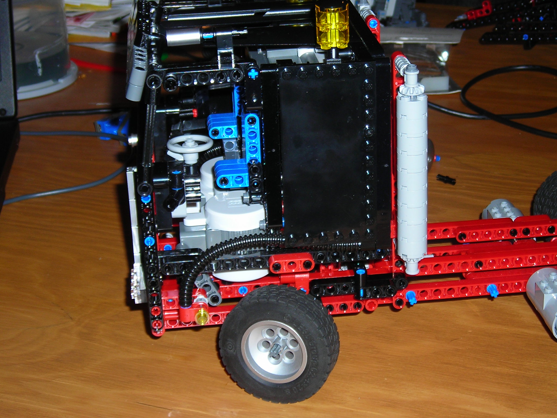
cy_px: 197
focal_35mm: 81
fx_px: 1303
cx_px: 340
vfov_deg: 18.2
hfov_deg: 24.1
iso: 50
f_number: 3.9
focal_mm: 10.8
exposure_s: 1/60.1
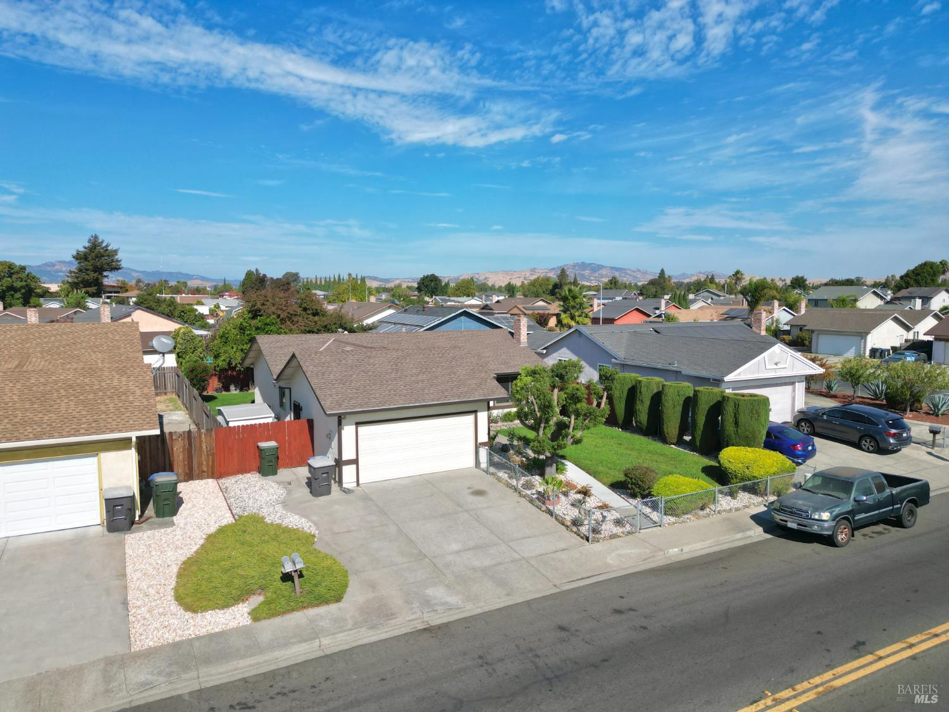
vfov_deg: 56.8
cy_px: 356
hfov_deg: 71.6
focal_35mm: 24
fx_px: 658
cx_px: 474
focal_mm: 6.72
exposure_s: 1/4000
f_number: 1.7
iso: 120
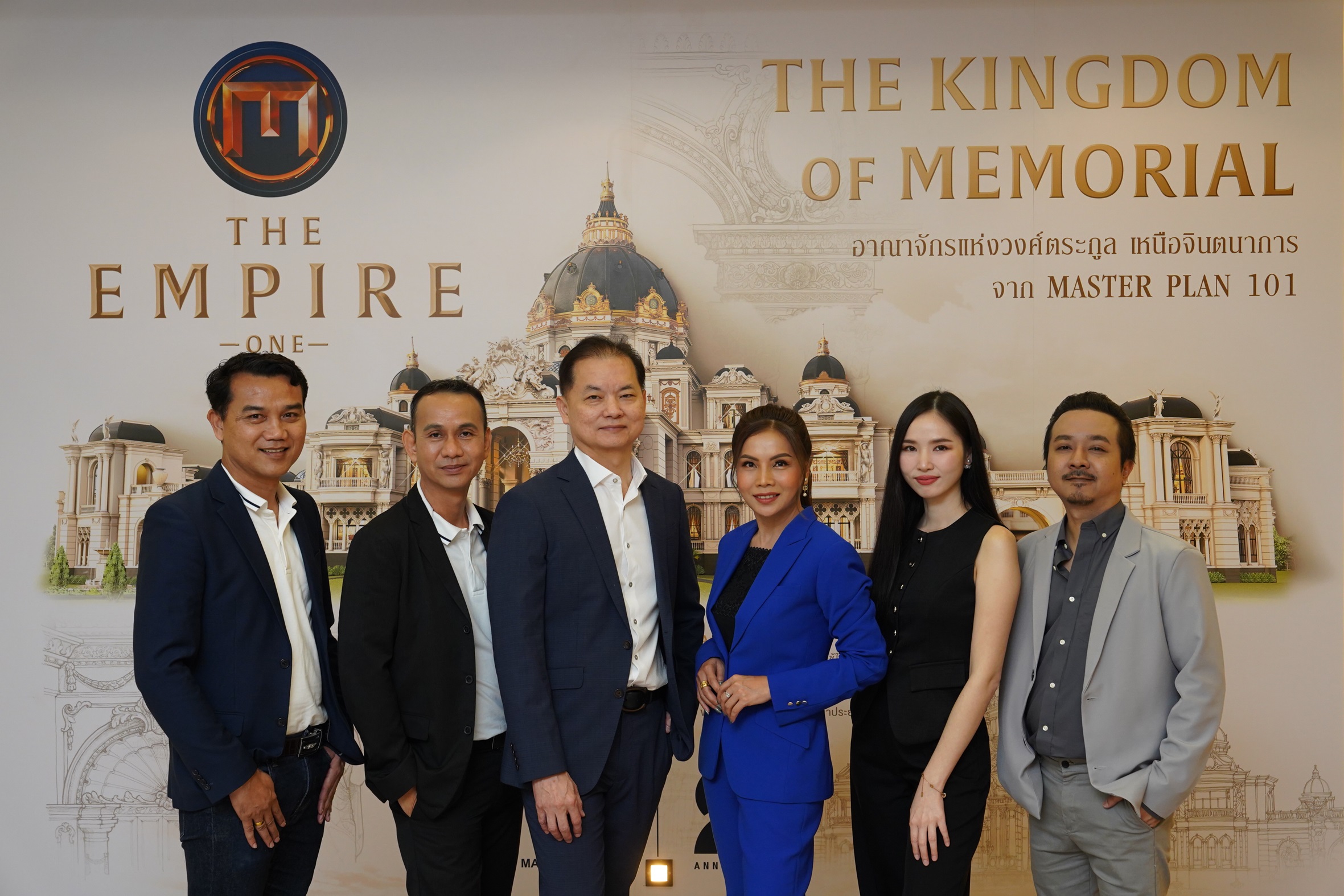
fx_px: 1568
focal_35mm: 42
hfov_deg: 46.4
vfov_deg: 31.9
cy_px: 448
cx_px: 672
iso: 2000
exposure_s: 1/100
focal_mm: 42
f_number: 5.6
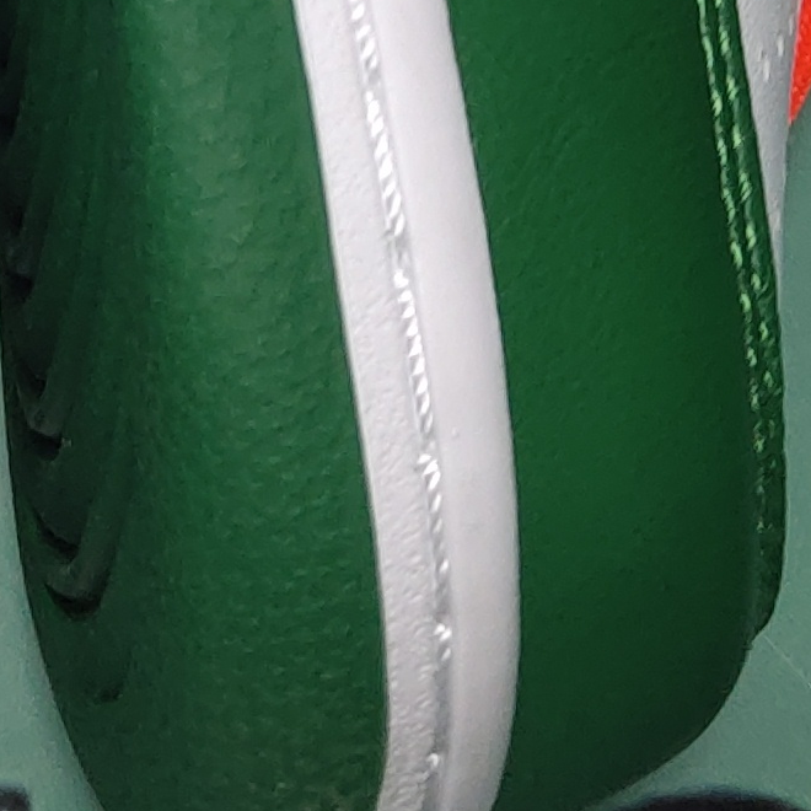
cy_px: -500
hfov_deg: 10.7
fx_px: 4294
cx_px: -44
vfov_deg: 10.3
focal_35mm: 162
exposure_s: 1/100
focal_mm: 4.35
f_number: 1.79
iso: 70
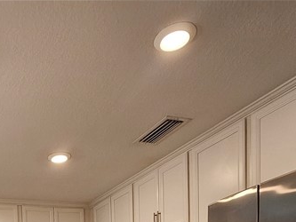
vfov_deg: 25.8
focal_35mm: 40
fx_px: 342
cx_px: 26
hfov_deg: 42.6
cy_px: 340
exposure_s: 1/60
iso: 100
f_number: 2.2
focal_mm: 2.2
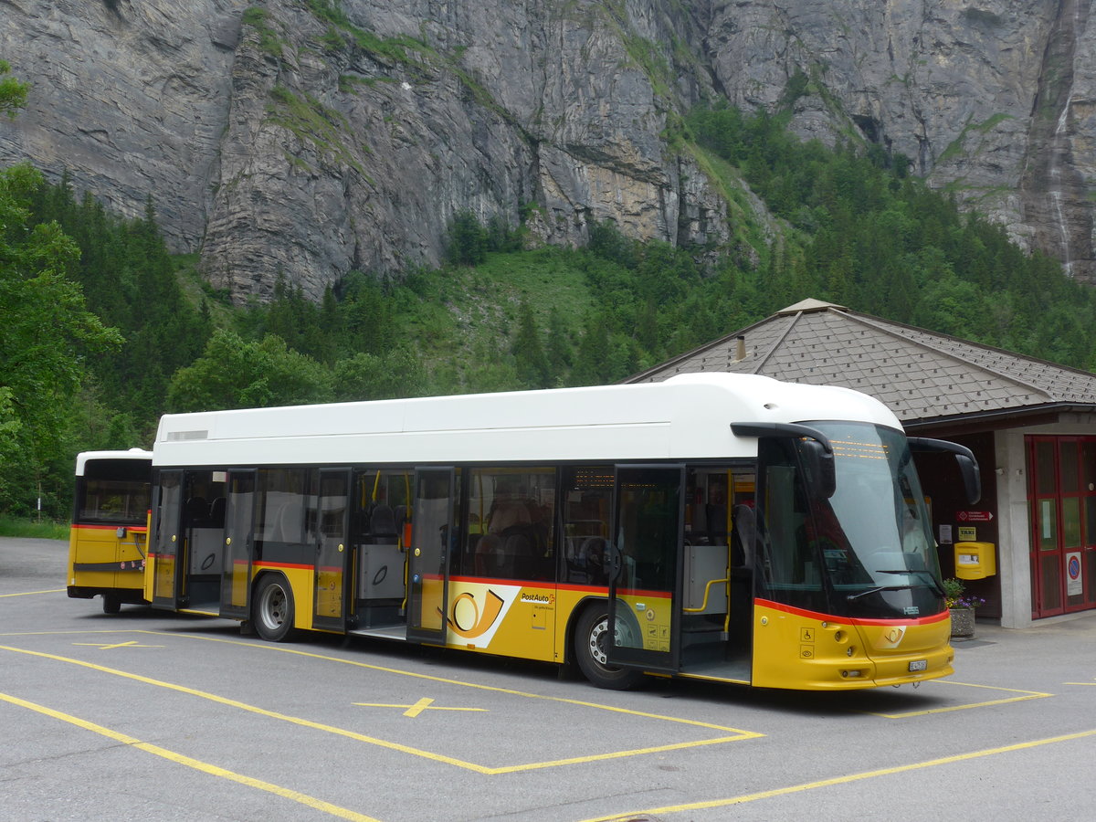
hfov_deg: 42.9
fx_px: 1393
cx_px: 548
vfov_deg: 32.9
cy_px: 411
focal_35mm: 44
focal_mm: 9
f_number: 2.8
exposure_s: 1/640
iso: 80
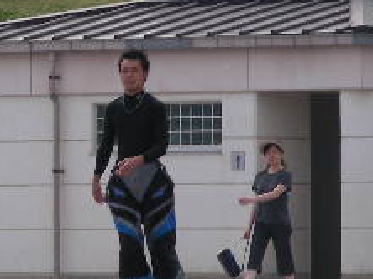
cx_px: 2
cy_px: 116
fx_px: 7147
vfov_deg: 2.2
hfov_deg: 3.0
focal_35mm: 664
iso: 50
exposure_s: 1/234
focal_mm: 38.3
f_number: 4
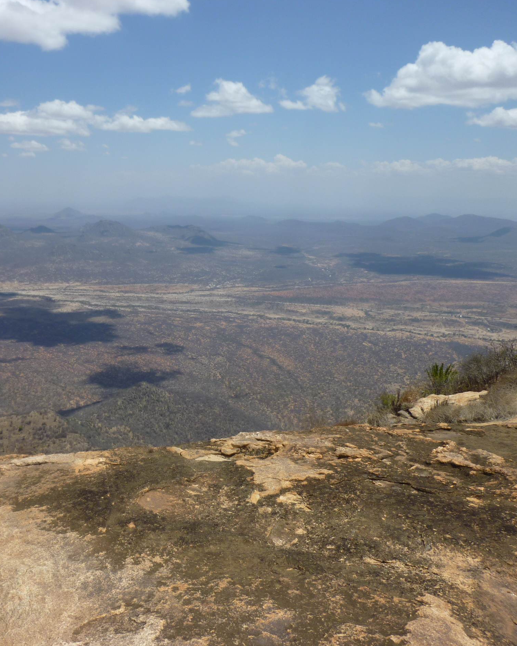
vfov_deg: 54.2
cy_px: 324
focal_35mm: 33
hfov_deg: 43.4
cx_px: 145
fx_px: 631
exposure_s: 1/1300
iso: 80
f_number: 3.3
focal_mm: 4.5
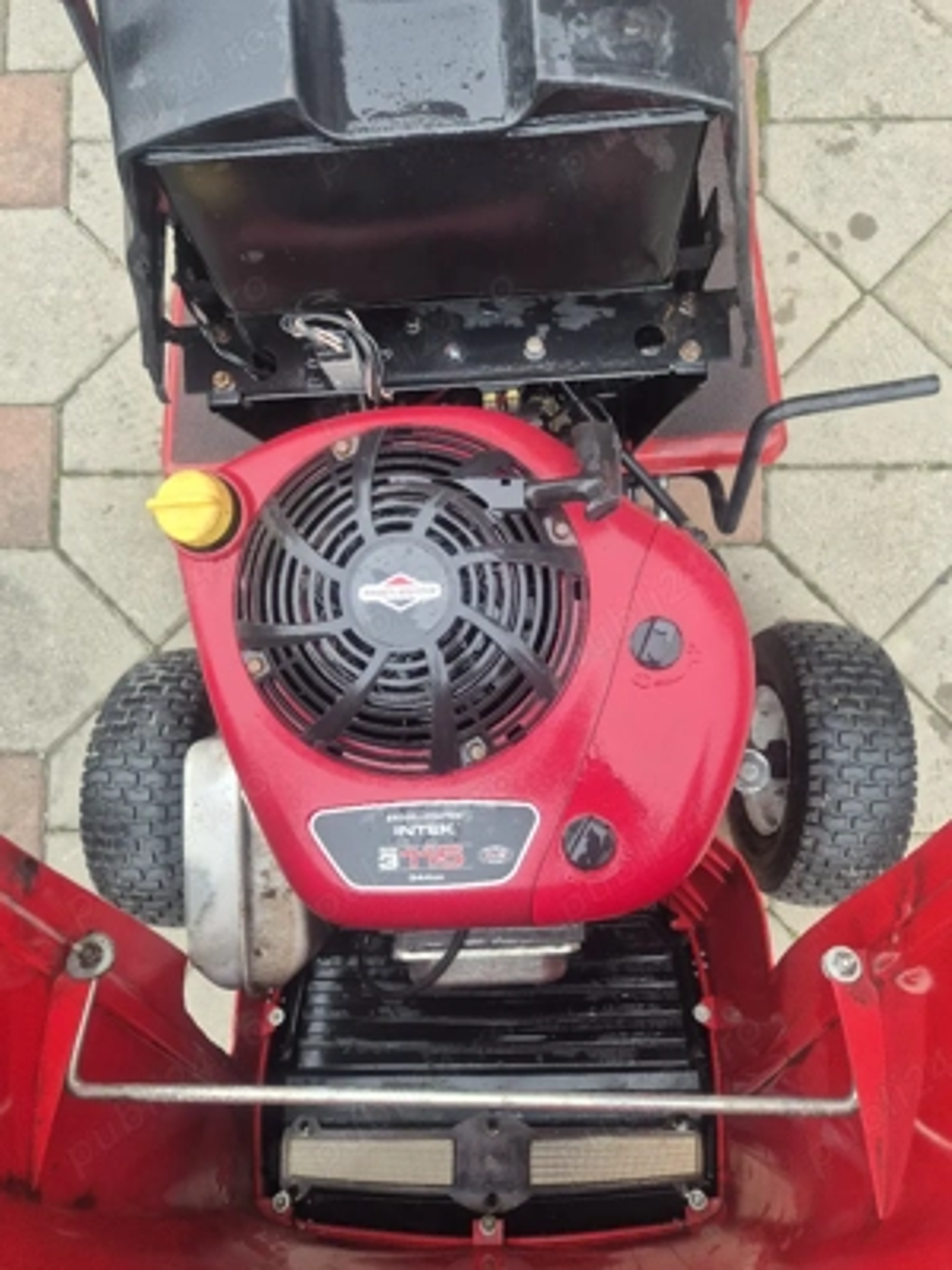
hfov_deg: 58.9
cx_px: 476
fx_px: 843
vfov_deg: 73.9
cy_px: 635
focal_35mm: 23
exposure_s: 1/182
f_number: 1.8
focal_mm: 5.4
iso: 100
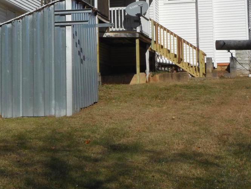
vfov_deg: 14.7
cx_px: 60
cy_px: 35
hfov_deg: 19.5
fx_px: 725
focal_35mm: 100
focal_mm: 8.2
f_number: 7.5
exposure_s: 1/1000
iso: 125
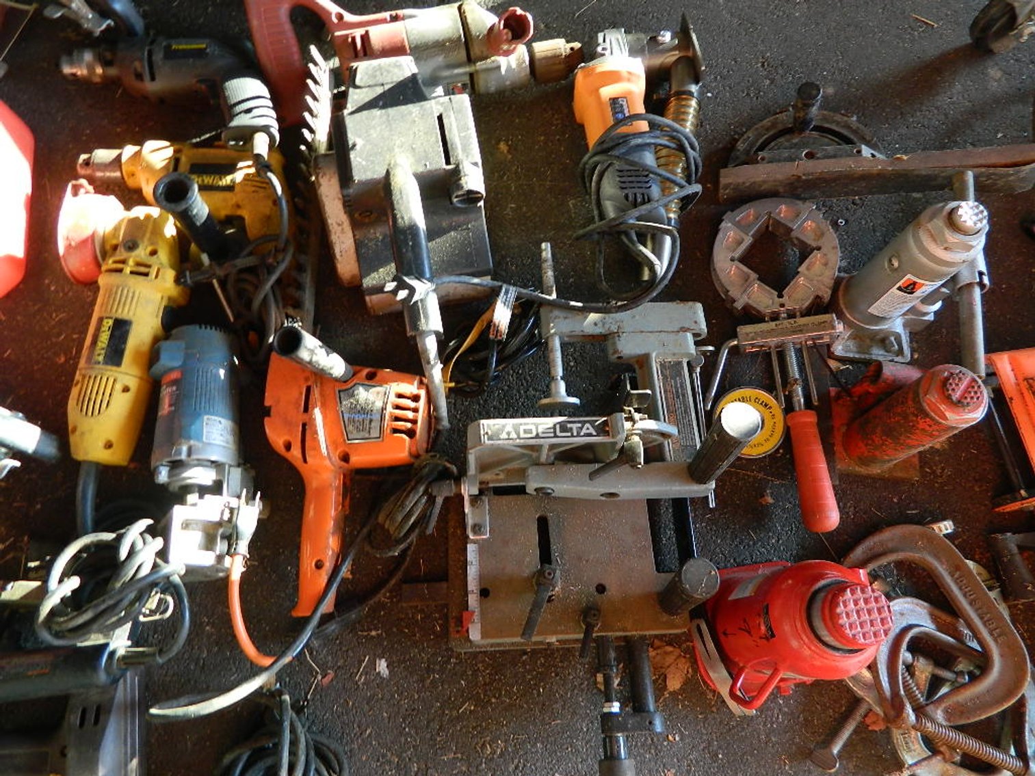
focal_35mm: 25
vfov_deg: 54.9
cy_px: 388
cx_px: 518
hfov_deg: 69.4
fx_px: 748
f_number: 3.1
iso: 140
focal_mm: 4.5
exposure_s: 1/30
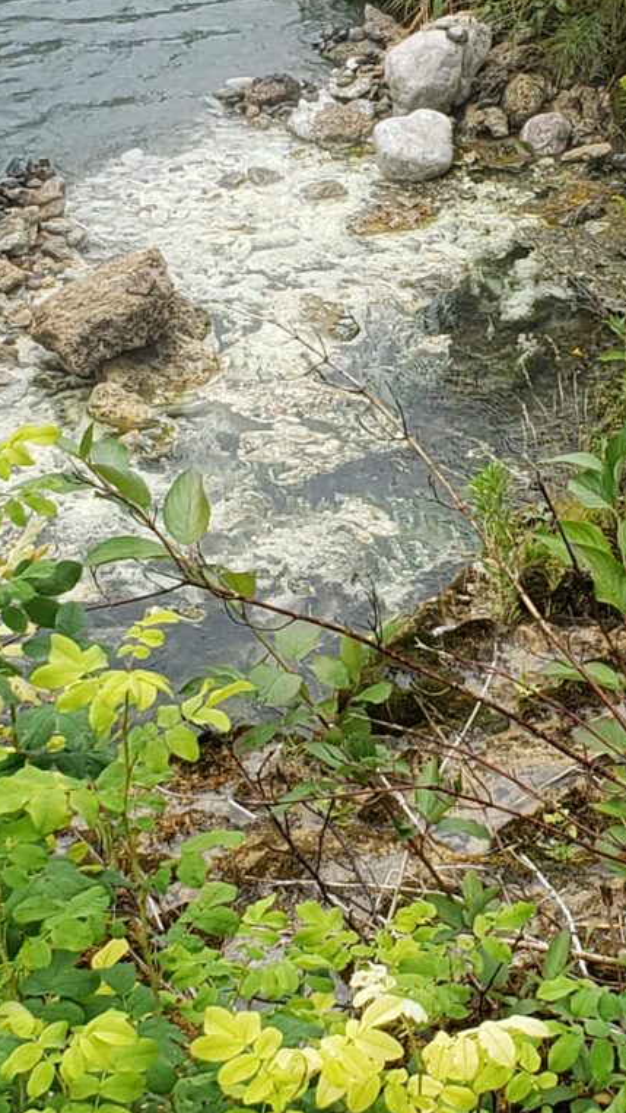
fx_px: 1122
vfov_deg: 52.8
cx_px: 484
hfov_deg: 30.6
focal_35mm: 38
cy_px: 556
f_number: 2.4
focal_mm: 4.3
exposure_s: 1/262
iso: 50
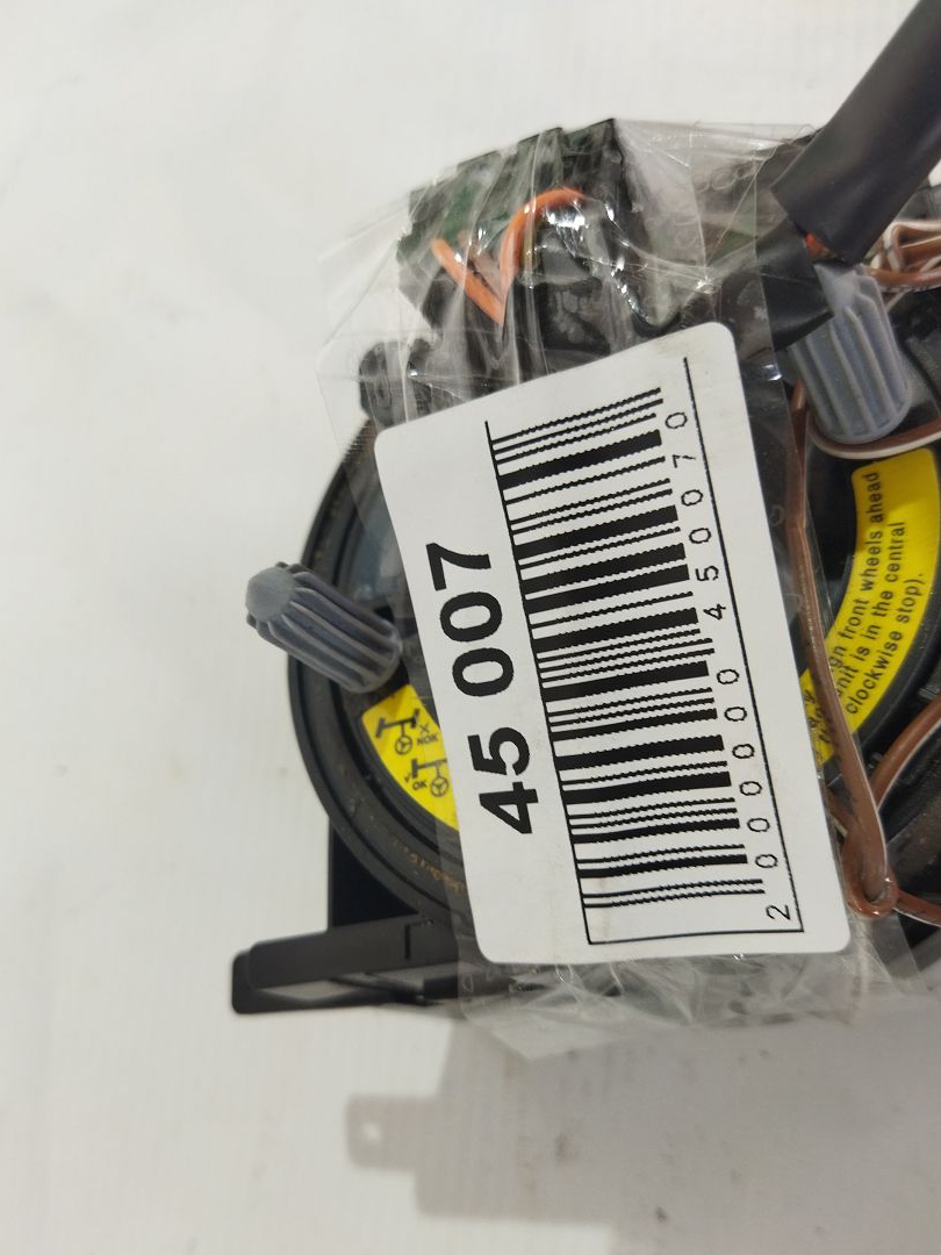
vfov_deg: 59.9
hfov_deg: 46.8
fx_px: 1087
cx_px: 483
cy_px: 686
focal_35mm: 30
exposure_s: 1/50
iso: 122
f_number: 1.79
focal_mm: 4.71
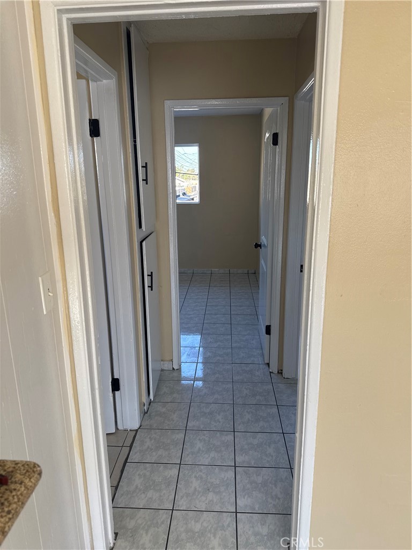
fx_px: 381
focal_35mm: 24
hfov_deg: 56.8
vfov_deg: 71.6
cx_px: 206
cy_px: 275
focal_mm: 6.76
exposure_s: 1/242
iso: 100
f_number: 1.78
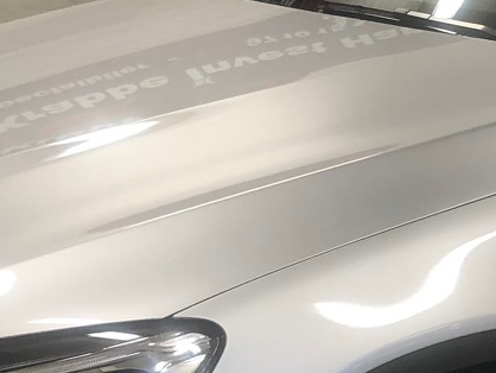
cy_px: 211
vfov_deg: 11.0
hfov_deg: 14.2
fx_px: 1935
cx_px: 564
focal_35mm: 135
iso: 40
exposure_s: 1/33
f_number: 1.8
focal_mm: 3.99
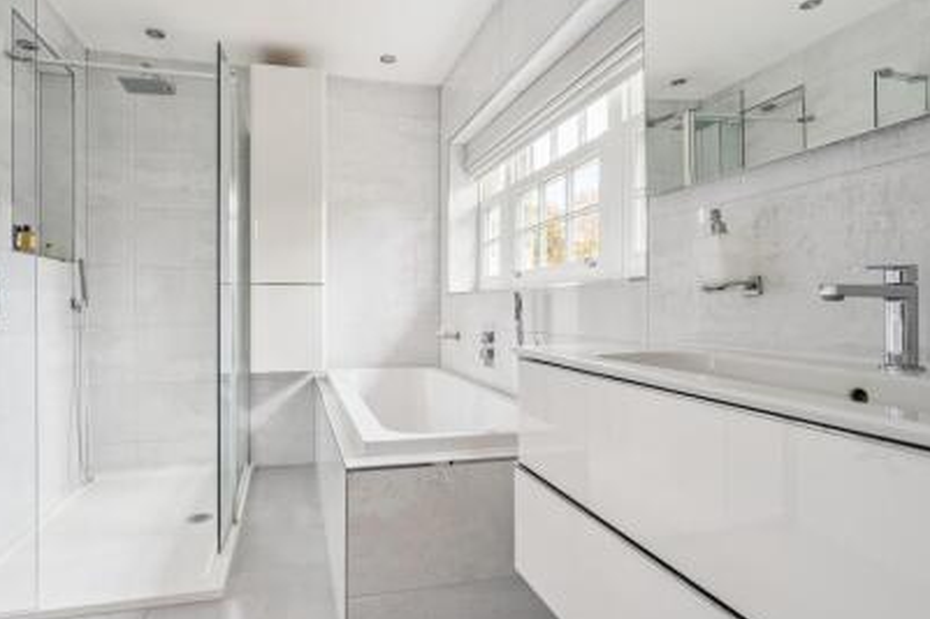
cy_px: 310
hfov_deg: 86.6
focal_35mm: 19
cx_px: 413
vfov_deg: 64.5
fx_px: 491
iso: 320
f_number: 5.6
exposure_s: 1/3.33
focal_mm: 16
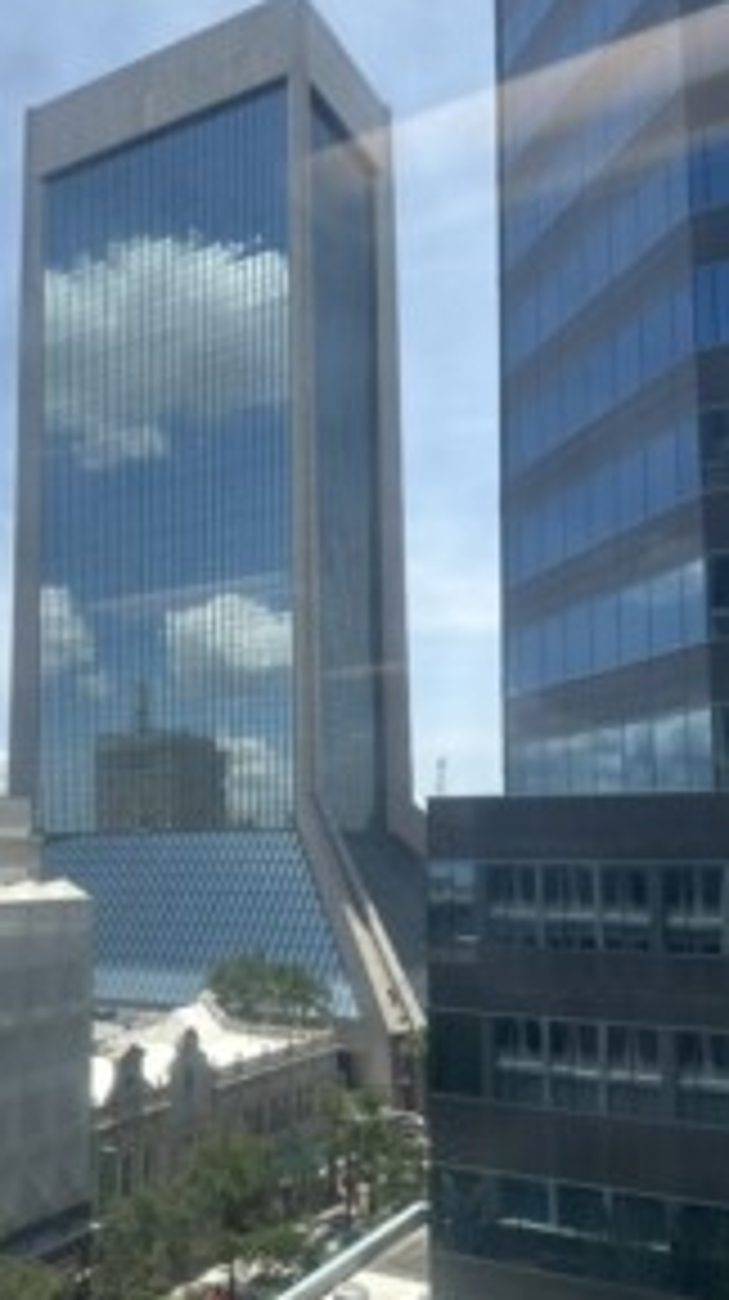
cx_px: 227
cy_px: 704
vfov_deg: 61.0
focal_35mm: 32
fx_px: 1103
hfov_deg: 36.1
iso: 80
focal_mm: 6.86
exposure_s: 1/1988
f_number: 1.78
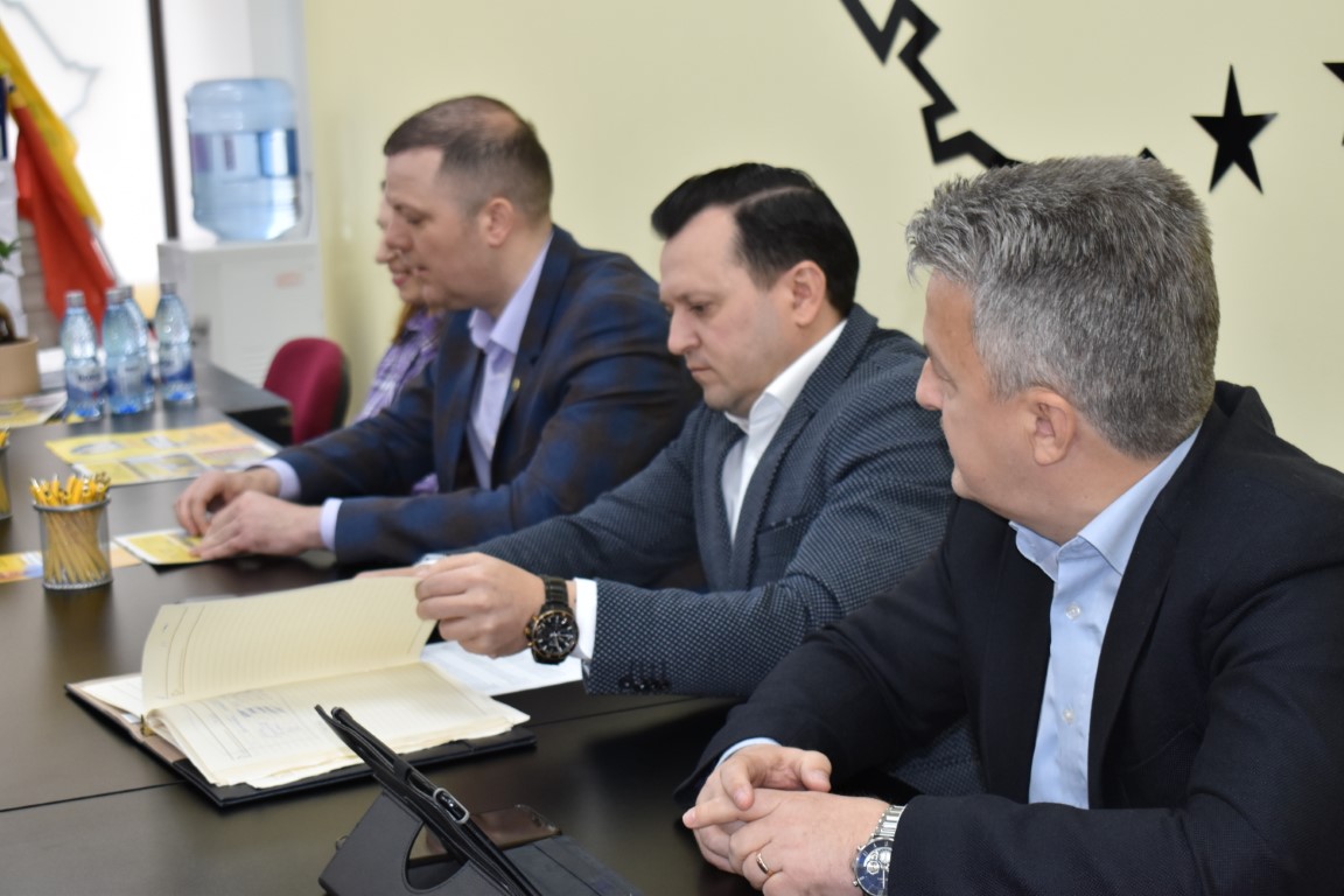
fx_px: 2240
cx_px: 672
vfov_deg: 22.6
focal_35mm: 60
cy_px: 448
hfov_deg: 33.4
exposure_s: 1/125
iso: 800
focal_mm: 40
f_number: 5.6
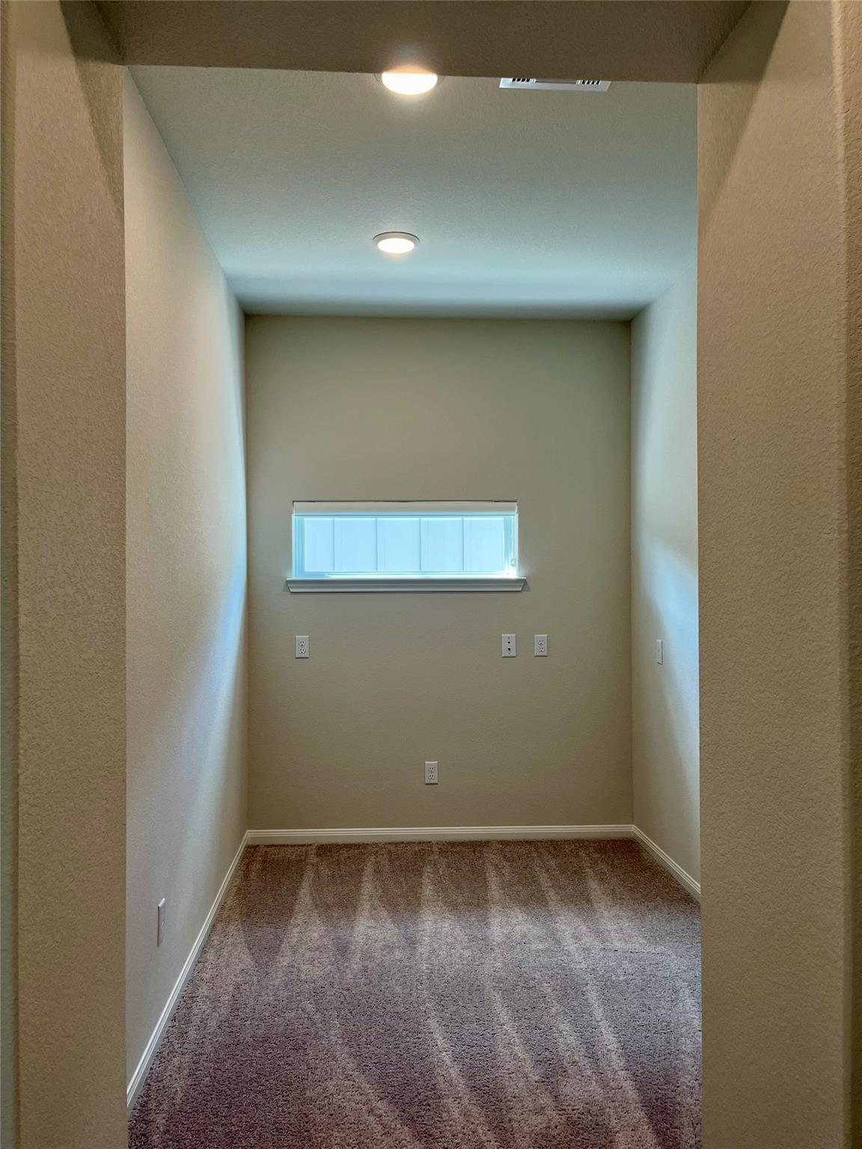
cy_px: 574
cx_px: 431
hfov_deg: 53.1
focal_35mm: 26
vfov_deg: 67.3
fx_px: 863
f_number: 1.6
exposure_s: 1/120
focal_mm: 5.1
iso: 64
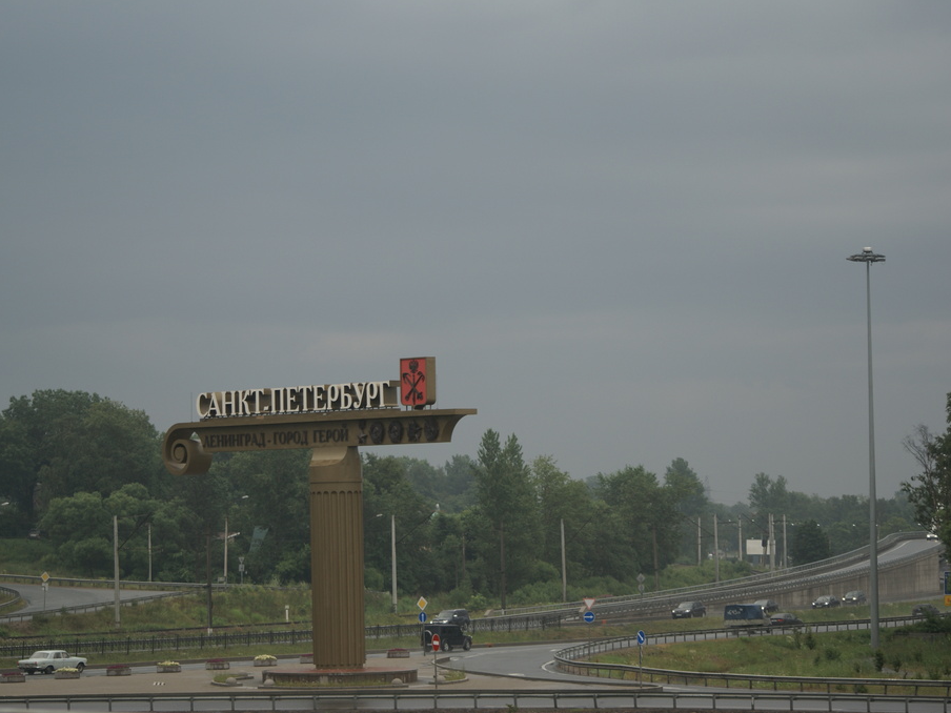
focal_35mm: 123
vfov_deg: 12.1
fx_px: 3367
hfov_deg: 16.1
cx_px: 448
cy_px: 355
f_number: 4
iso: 100
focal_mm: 75
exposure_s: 1/640
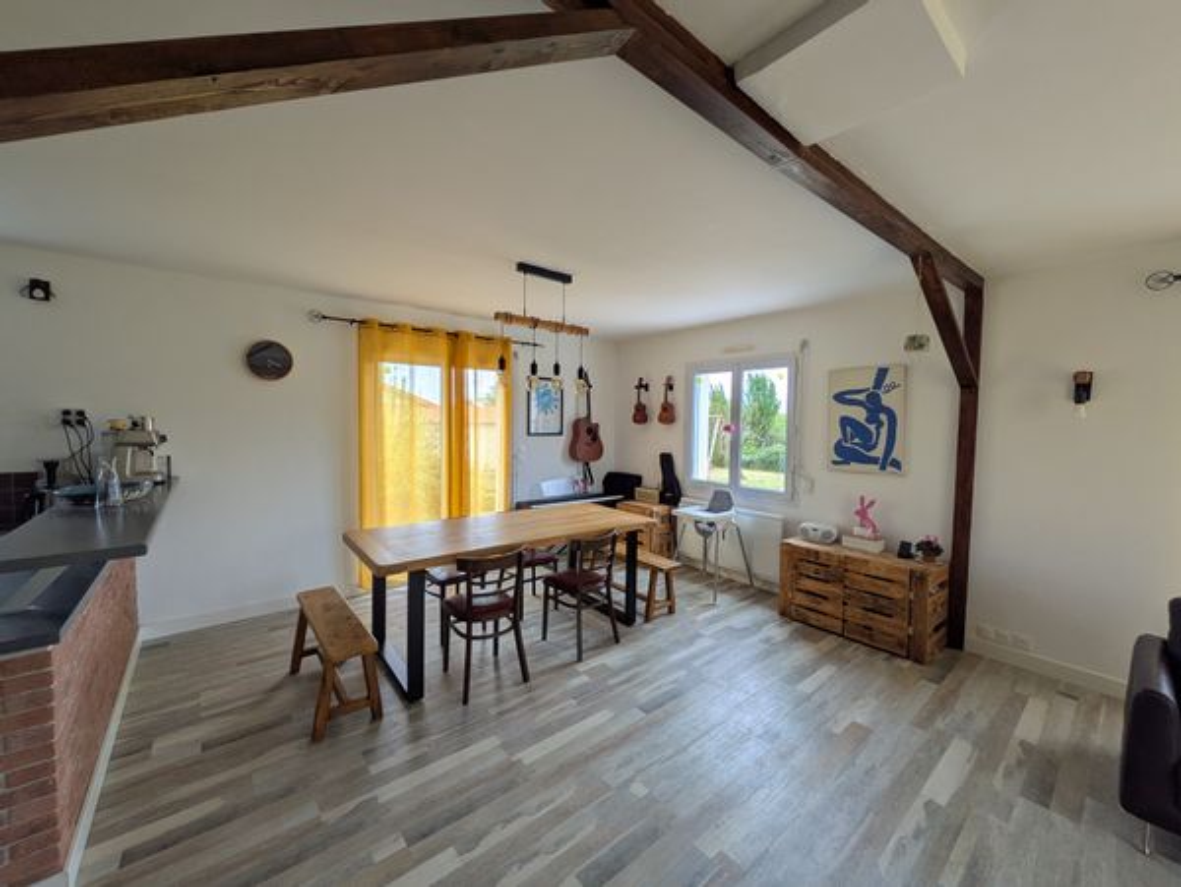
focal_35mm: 14
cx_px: 590
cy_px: 444
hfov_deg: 102.0
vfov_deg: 85.8
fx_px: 478
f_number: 2.2
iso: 49
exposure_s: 1/100
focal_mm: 1.83
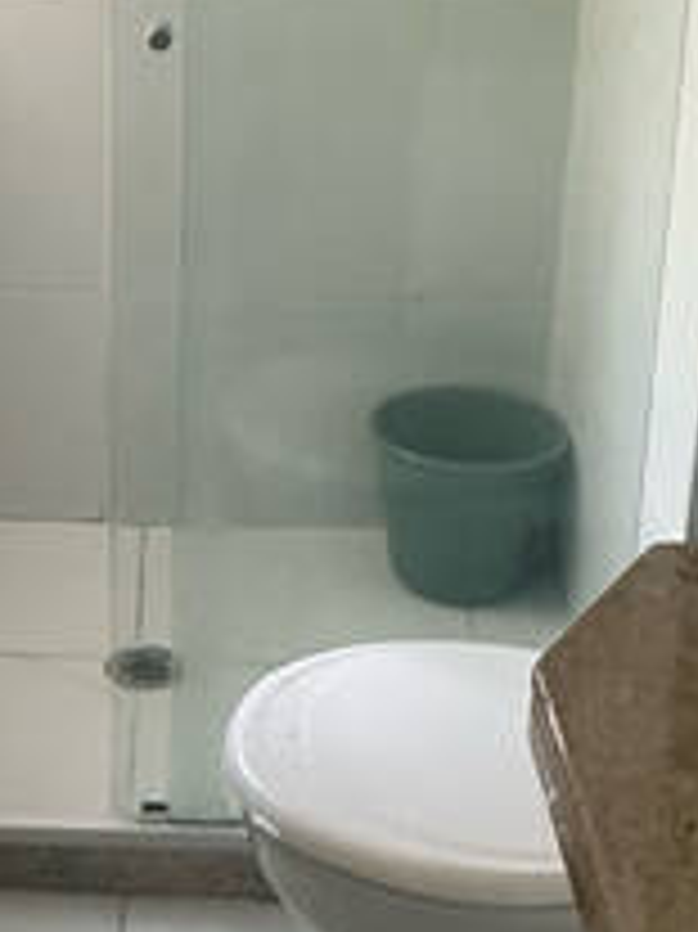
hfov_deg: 19.9
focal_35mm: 73
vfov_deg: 26.4
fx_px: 1965
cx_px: 122
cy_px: 248
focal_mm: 2.22
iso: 250
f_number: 2.2
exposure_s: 1/120
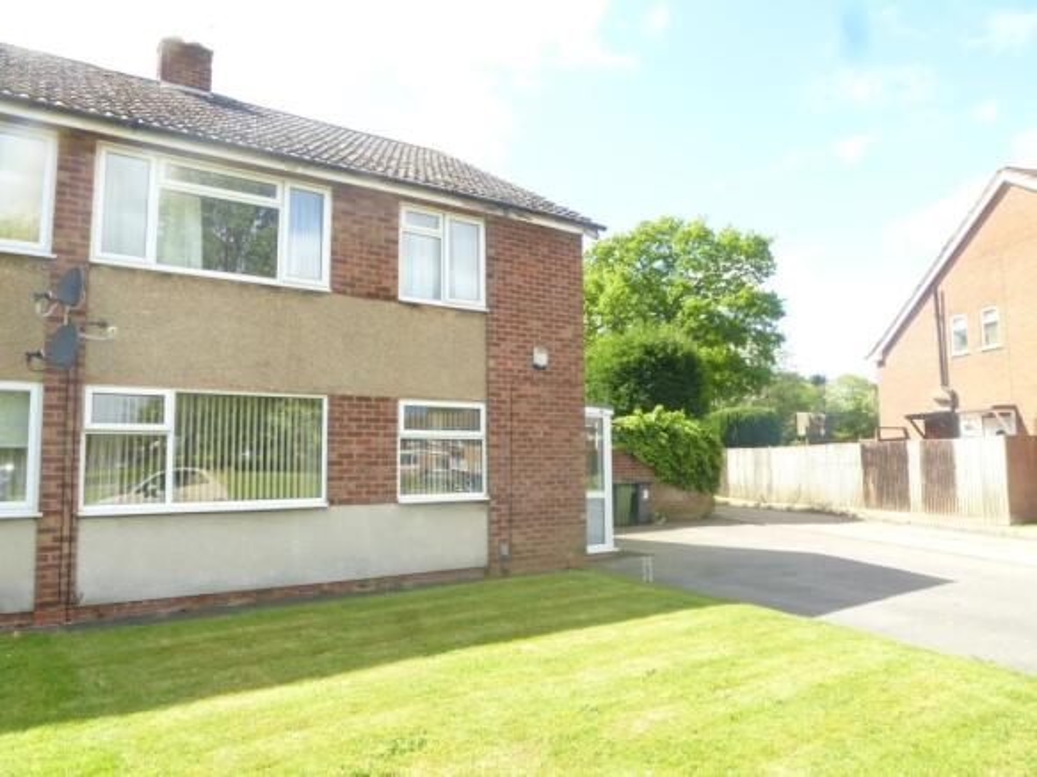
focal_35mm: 24
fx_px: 719
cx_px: 518
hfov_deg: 71.6
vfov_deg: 56.8
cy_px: 388
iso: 100
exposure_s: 1/60
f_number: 6.3
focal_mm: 4.3
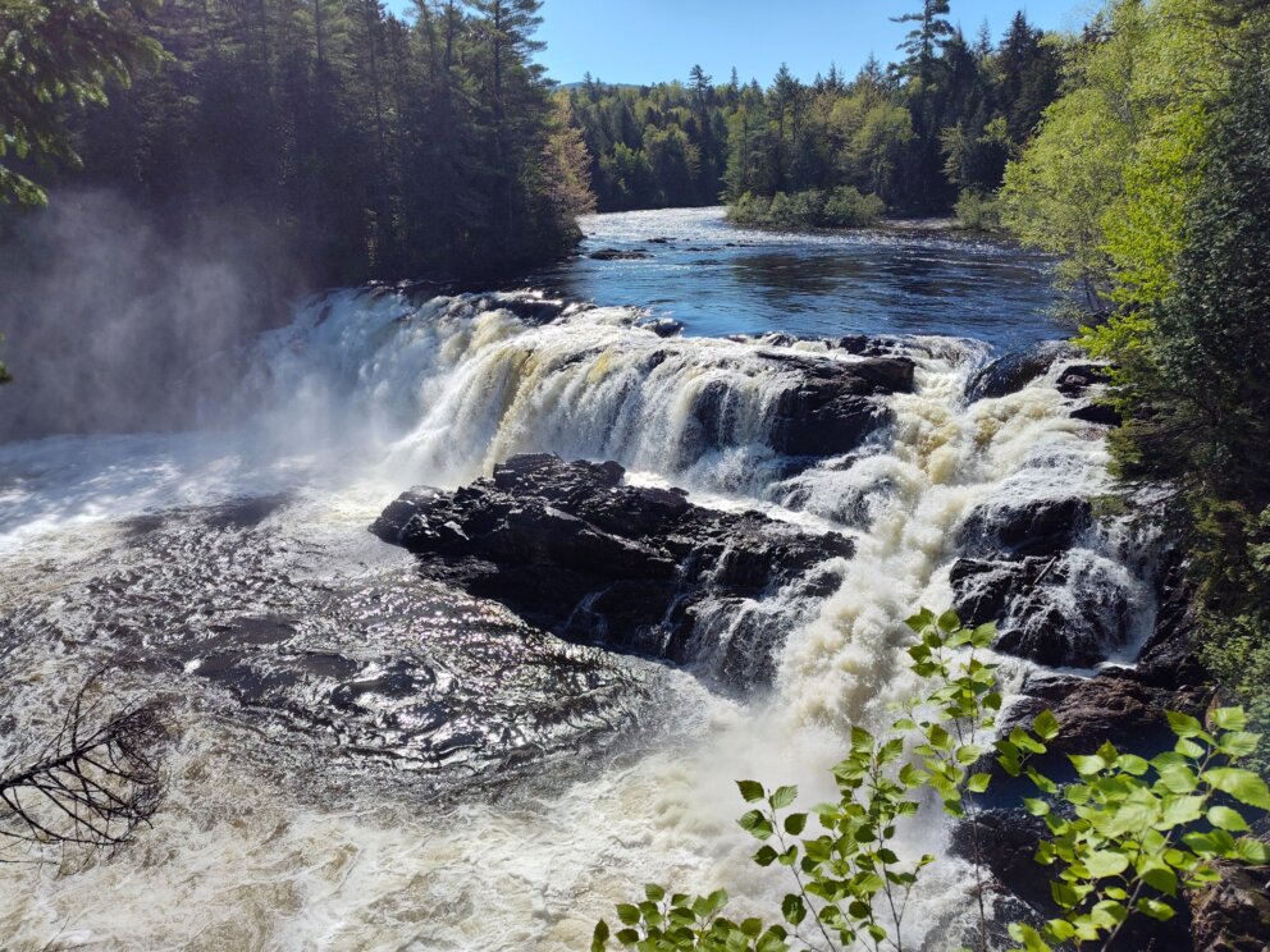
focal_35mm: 23
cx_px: 635
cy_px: 476
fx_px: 844
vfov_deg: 58.9
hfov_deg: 73.9
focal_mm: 5.56
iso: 100
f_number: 1.8
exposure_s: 1/3157
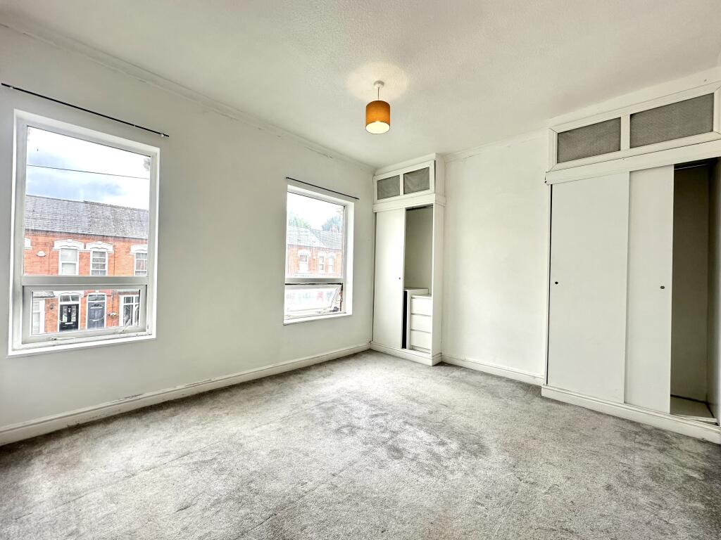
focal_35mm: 14
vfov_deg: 85.7
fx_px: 292
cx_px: 360
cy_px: 270
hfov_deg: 102.1
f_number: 2.2
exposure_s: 1/121
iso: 100
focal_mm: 2.22
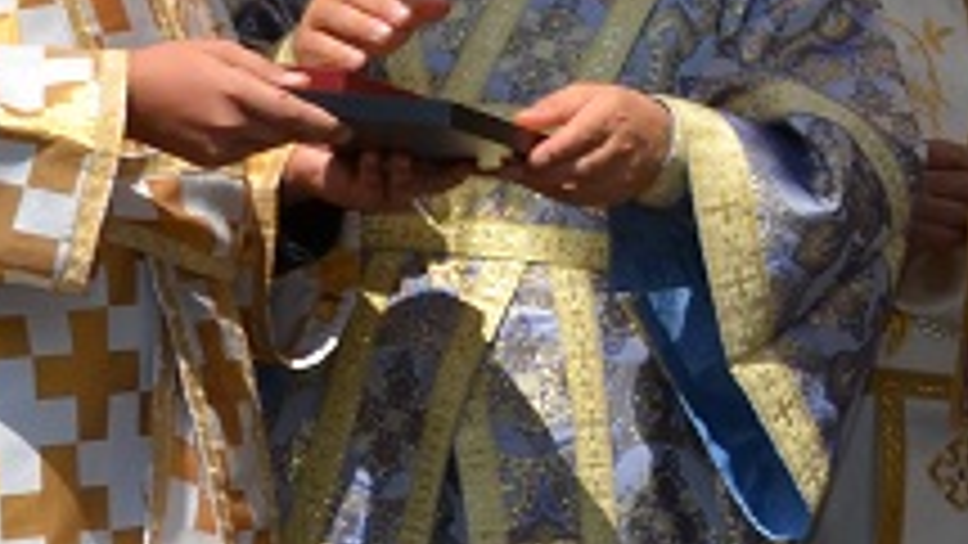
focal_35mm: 245
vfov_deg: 5.0
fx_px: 6289
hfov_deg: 8.3
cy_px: 76
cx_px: 2098
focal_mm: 28
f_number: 10
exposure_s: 1/200
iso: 100
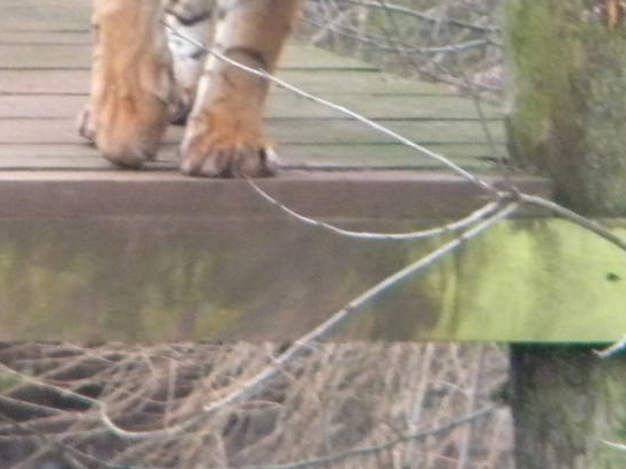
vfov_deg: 1.2
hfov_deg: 1.6
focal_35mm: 1221
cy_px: 44
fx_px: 22076
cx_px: 330
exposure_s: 1/143
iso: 800
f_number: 5.4
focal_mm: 75
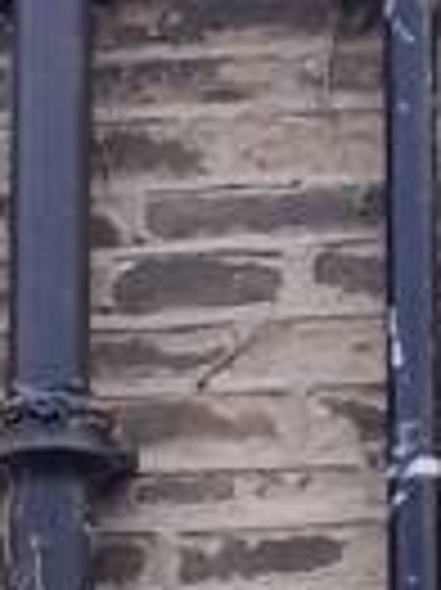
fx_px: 3590
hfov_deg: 7.0
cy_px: 613
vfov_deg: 9.3
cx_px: -90
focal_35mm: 211
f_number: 1.9
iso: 160
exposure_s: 1/50
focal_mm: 3.6
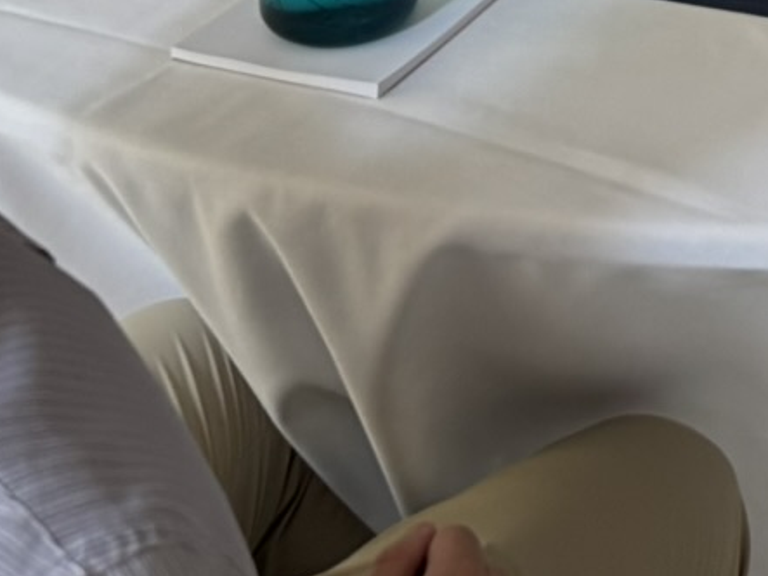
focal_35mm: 111
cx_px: 931
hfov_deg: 16.9
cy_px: -652
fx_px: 2462
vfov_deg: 11.7
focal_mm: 6.76
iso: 250
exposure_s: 1/60
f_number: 1.78
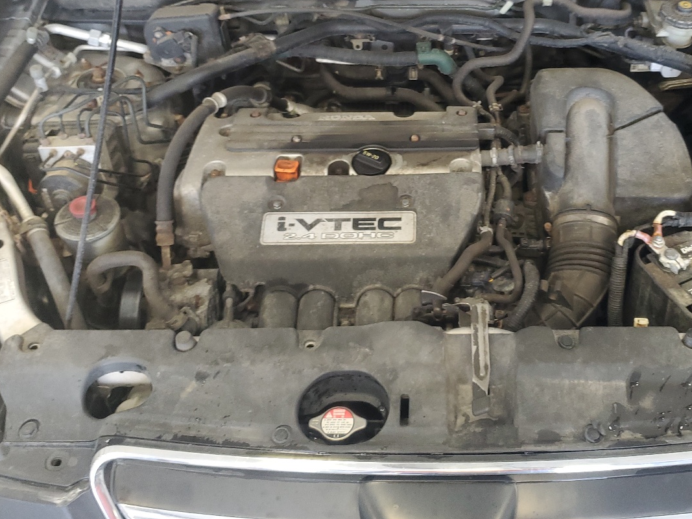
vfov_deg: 36.5
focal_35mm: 39
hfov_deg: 47.2
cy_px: 183
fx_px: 780
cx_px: 455
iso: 92
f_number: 1.5
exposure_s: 1/60.2
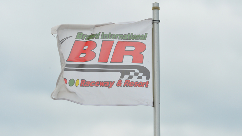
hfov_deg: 5.1
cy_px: 63
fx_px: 2694
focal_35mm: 420
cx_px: 121
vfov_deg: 2.9
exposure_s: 1/640
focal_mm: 400
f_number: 8
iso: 800
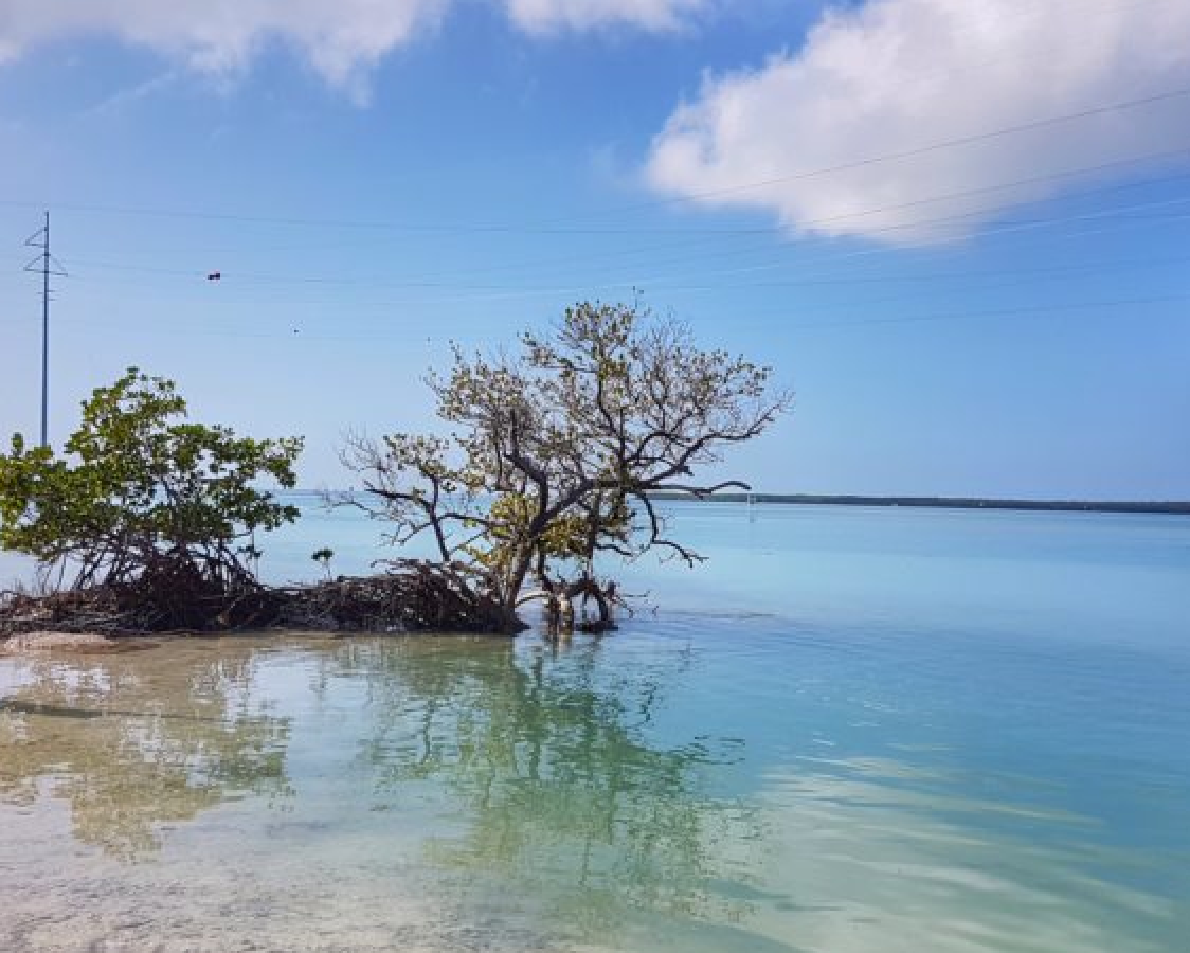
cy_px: 490
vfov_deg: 51.5
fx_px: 986
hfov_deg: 62.2
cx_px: 572
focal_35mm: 28
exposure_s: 1/3120
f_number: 1.7
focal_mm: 4.2
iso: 40
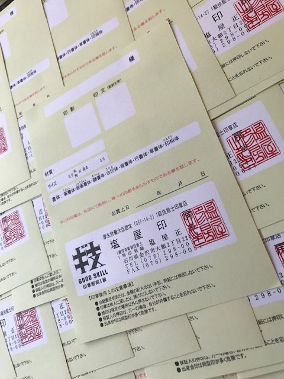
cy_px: 190
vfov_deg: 63.4
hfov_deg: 49.7
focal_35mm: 28
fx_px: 306
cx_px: 142
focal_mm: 3.99
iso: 20
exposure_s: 1/185
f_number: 1.8
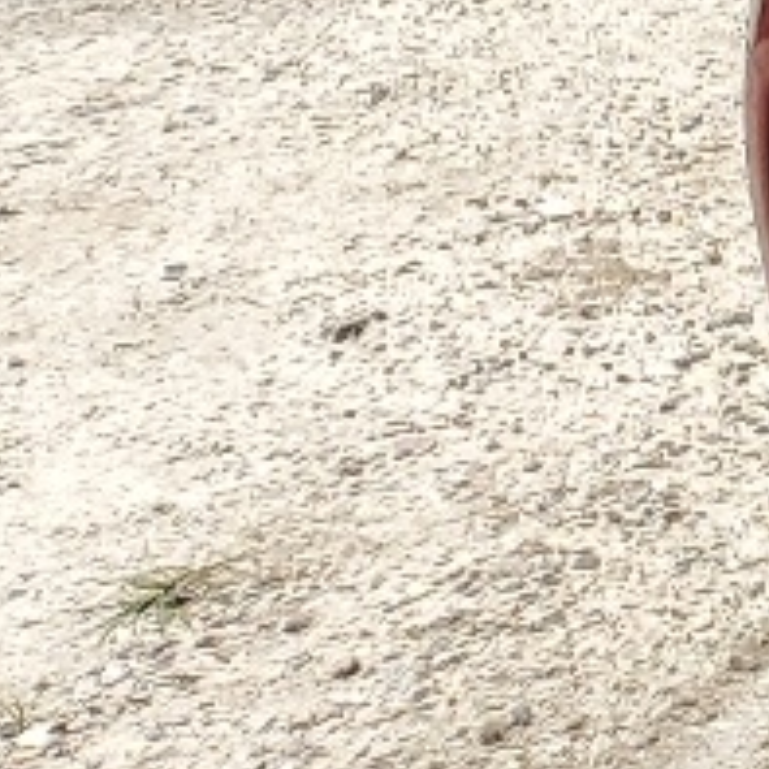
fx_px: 4700
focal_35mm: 187
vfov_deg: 8.8
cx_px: 2959
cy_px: -789
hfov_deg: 7.2
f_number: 1.5
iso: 50
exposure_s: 1/3333
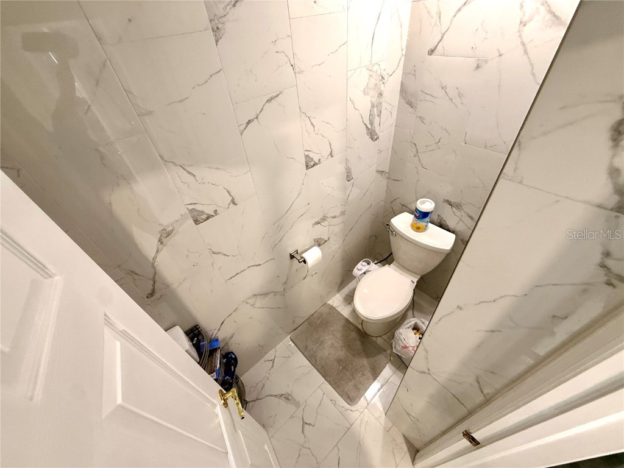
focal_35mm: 14
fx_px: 252
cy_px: 234
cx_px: 312
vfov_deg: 85.7
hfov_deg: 102.1
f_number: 2.2
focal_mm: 2.22
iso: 200
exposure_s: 1/60
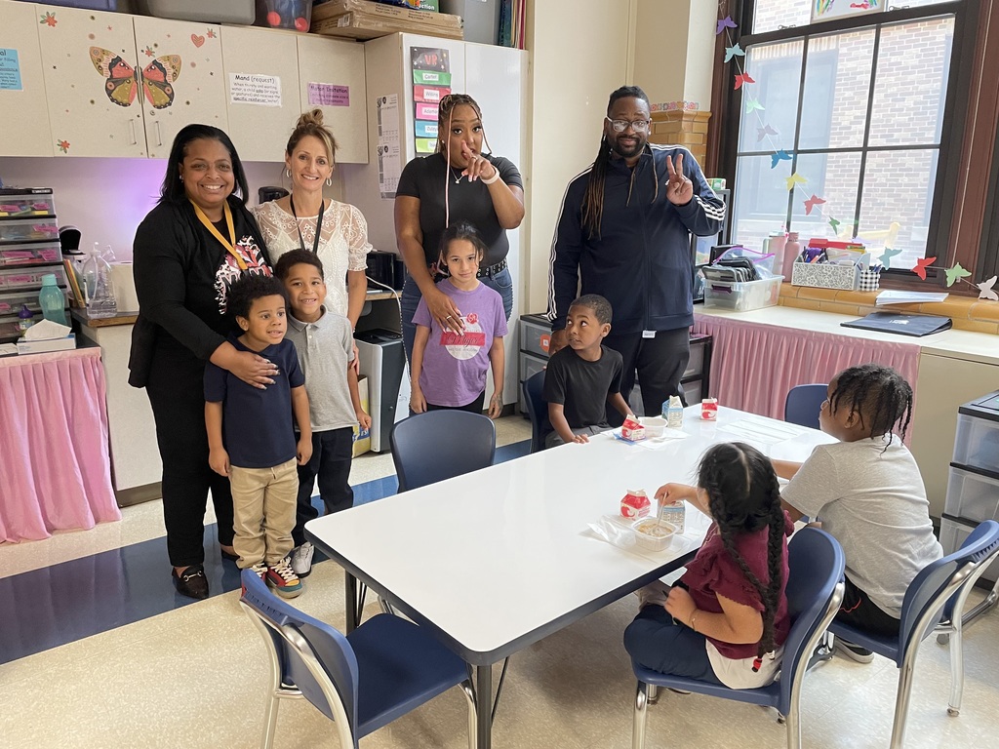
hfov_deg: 67.3
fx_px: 750
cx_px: 500
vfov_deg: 53.1
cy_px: 374
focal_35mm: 26
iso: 160
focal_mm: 4.2
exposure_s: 1/60
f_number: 1.6
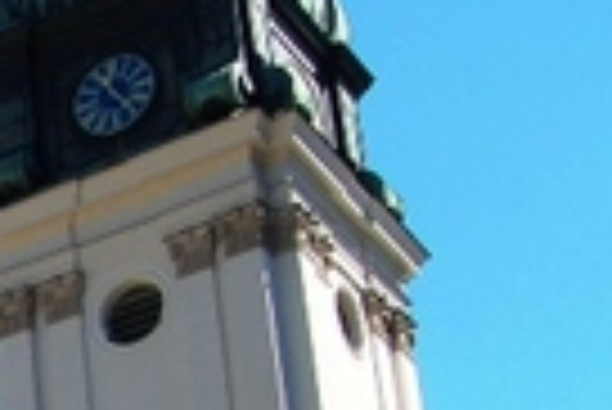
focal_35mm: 131
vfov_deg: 10.1
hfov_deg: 13.7
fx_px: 2229
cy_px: 635
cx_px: -554
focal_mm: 18
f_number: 8
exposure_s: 1/250
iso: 200
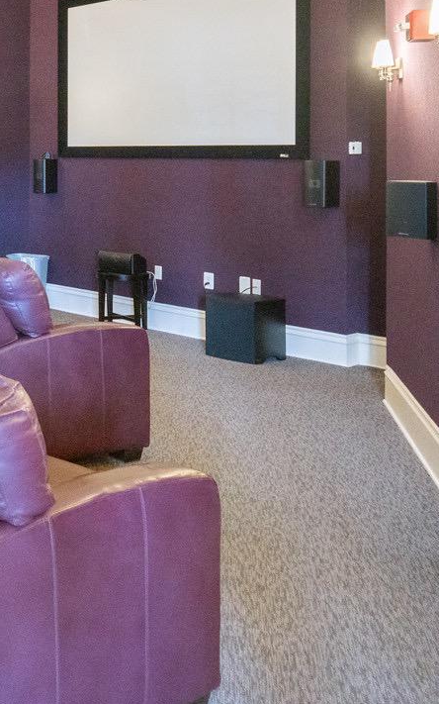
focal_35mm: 47
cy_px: 163
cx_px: -192
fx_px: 900
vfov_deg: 41.2
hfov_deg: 23.0
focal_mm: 16
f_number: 4
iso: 1600
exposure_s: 1/40
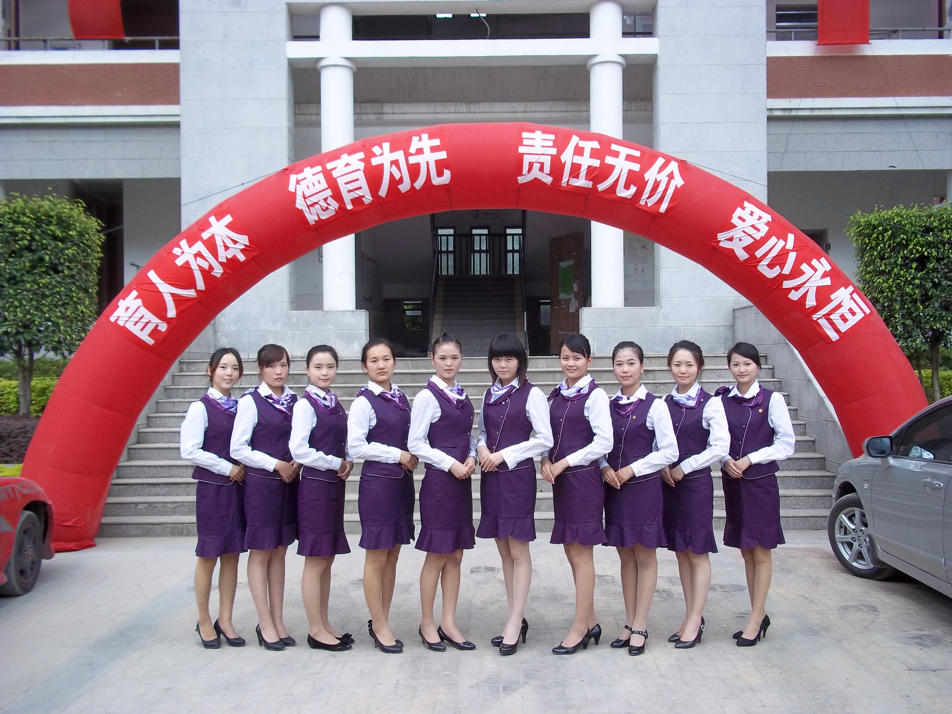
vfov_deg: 39.7
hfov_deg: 51.4
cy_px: 357
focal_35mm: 36
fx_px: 990
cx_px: 476
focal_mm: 6.5
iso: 80
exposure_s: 1/320
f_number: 3.1
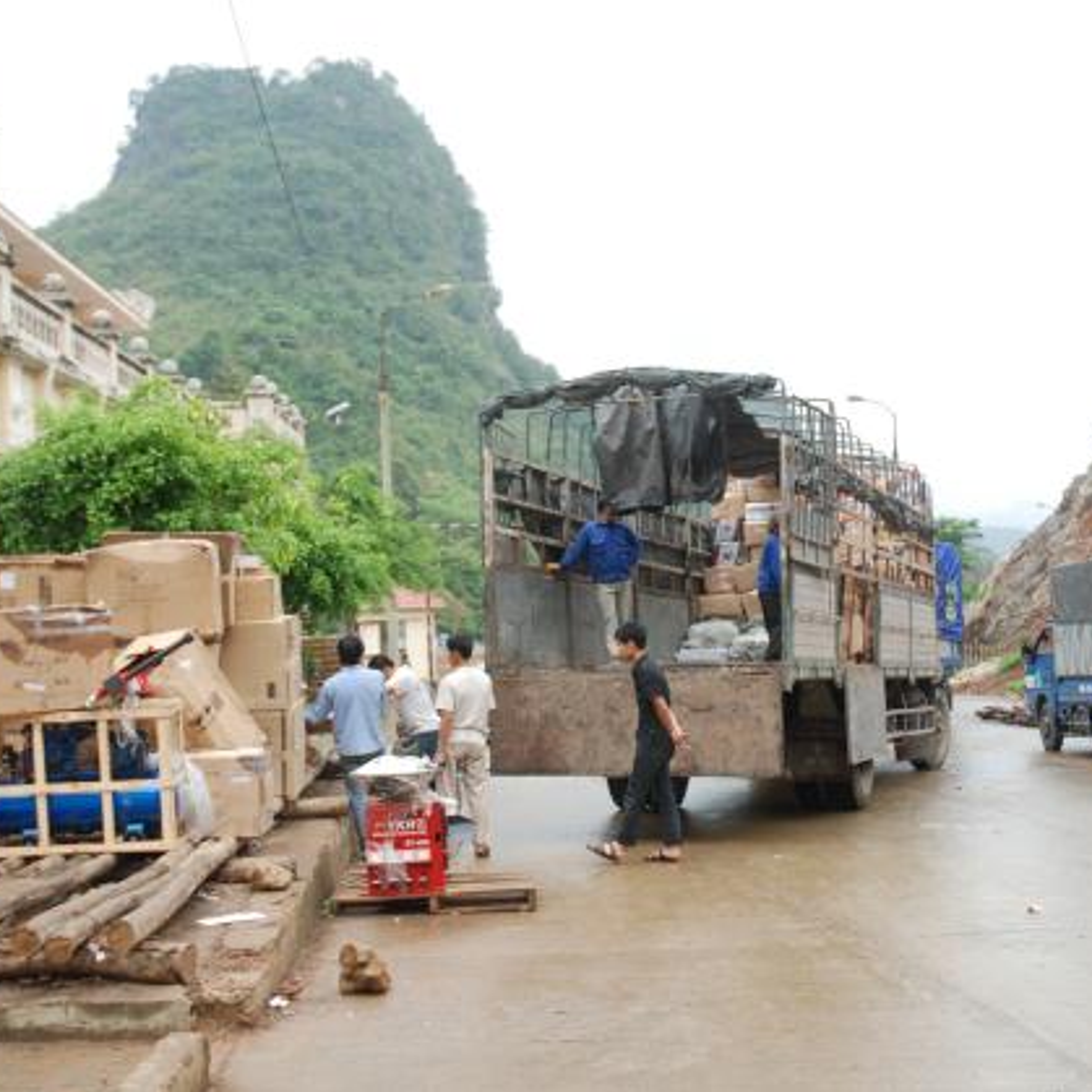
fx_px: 1879
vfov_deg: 32.4
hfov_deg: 32.4
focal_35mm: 53
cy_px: 538
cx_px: 628
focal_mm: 27
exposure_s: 1/60
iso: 200
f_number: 4
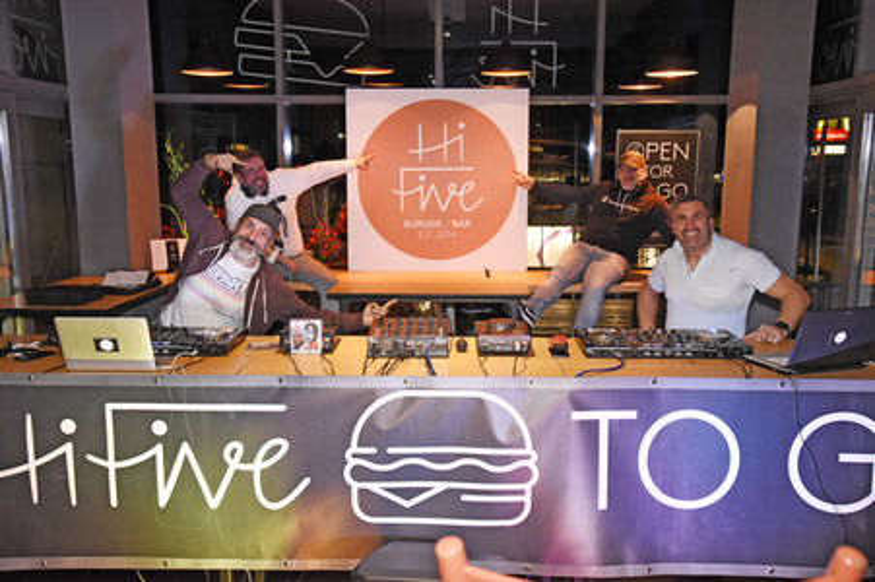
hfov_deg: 55.8
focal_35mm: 34
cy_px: 291
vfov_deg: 38.8
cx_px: 438
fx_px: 826
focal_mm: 34
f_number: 6.3
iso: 3200
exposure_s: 1/50
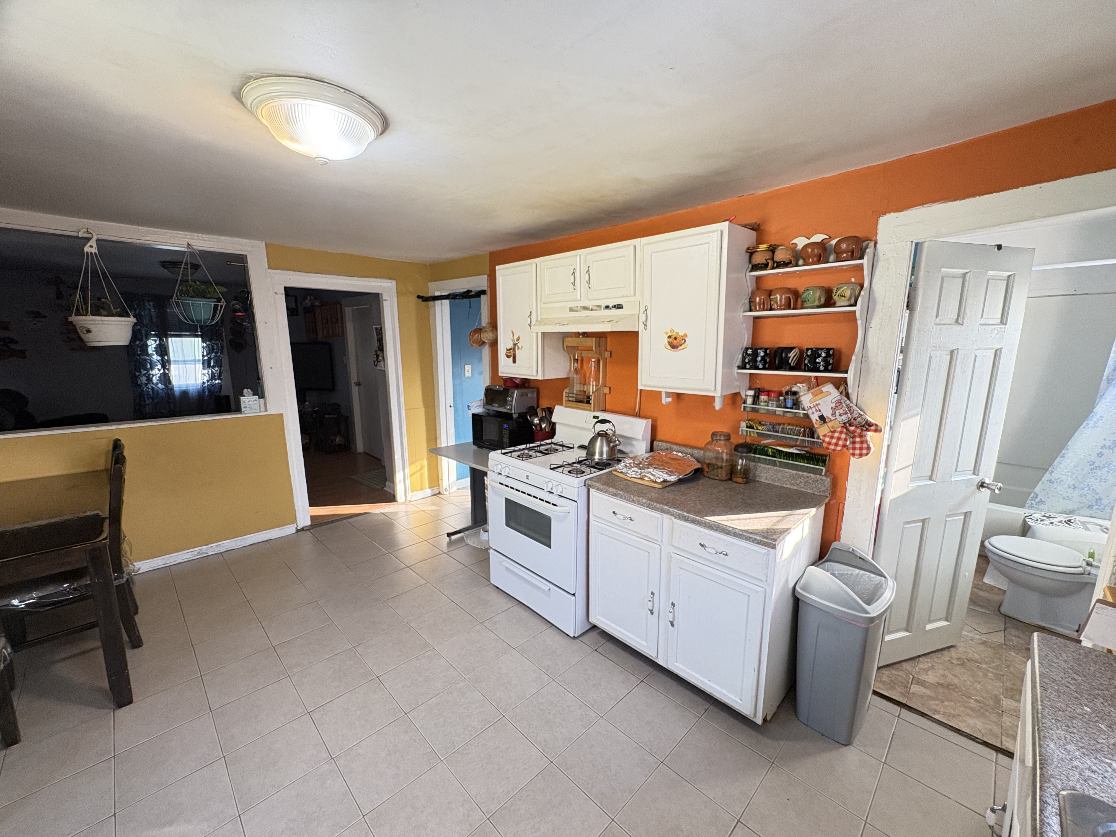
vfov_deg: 85.7
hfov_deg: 102.1
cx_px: 558
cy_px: 418
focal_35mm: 14
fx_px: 451
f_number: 2.2
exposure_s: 1/60
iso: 250
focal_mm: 2.22
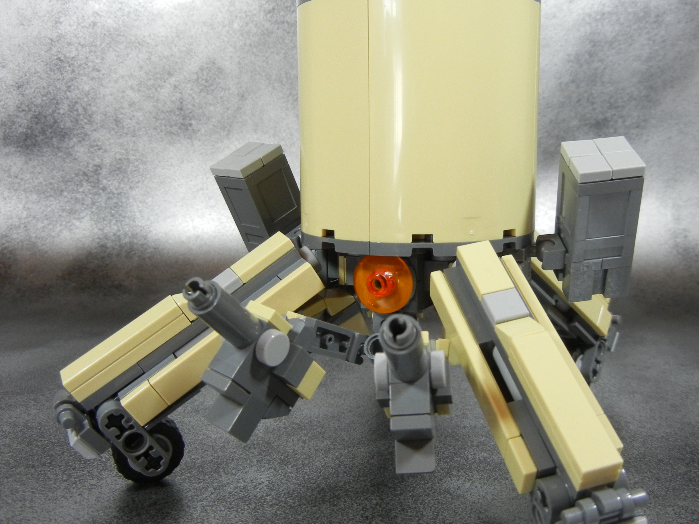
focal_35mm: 40
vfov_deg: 35.9
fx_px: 808
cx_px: 380
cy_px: 277
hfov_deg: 46.7
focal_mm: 5.4
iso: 400
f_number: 3.5
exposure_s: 1/65
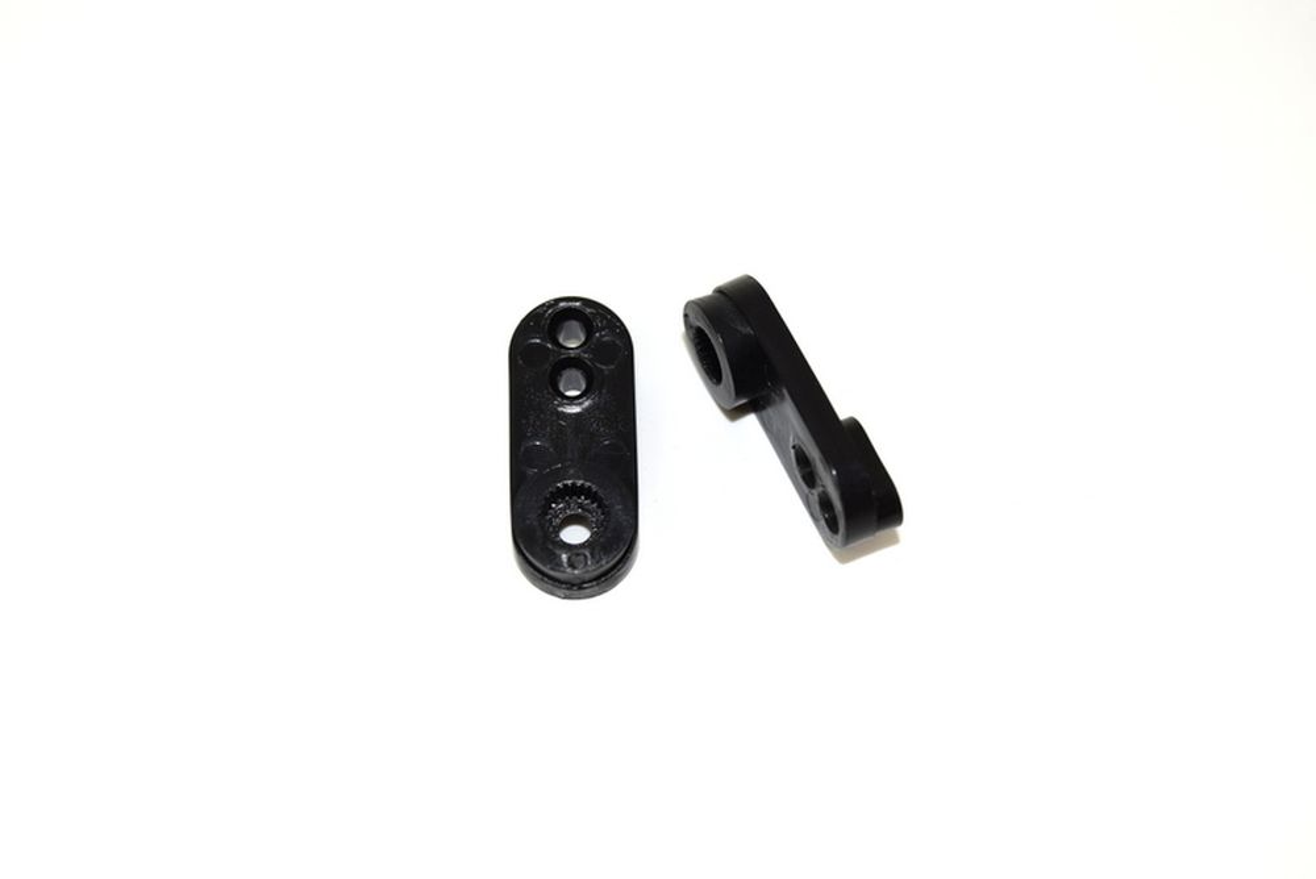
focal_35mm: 51
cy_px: 440
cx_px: 658
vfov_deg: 26.5
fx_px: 1865
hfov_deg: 38.9
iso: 100
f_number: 6.3
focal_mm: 34
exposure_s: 1/60
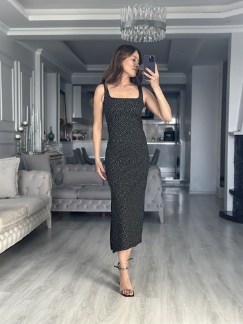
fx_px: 449
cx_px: 122
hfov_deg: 30.3
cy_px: 162
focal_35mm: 48
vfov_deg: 39.6
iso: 100
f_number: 1.78
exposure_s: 1/122
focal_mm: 6.86
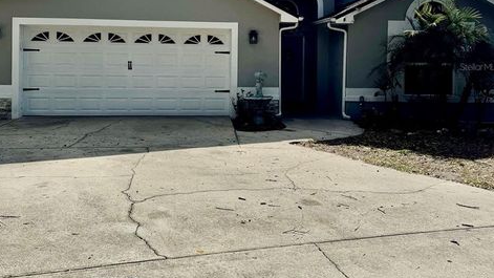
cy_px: 67
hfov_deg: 54.0
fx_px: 485
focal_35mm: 37
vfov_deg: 31.4
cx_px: 239
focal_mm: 6.76
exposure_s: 1/10417
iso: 80
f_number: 1.78
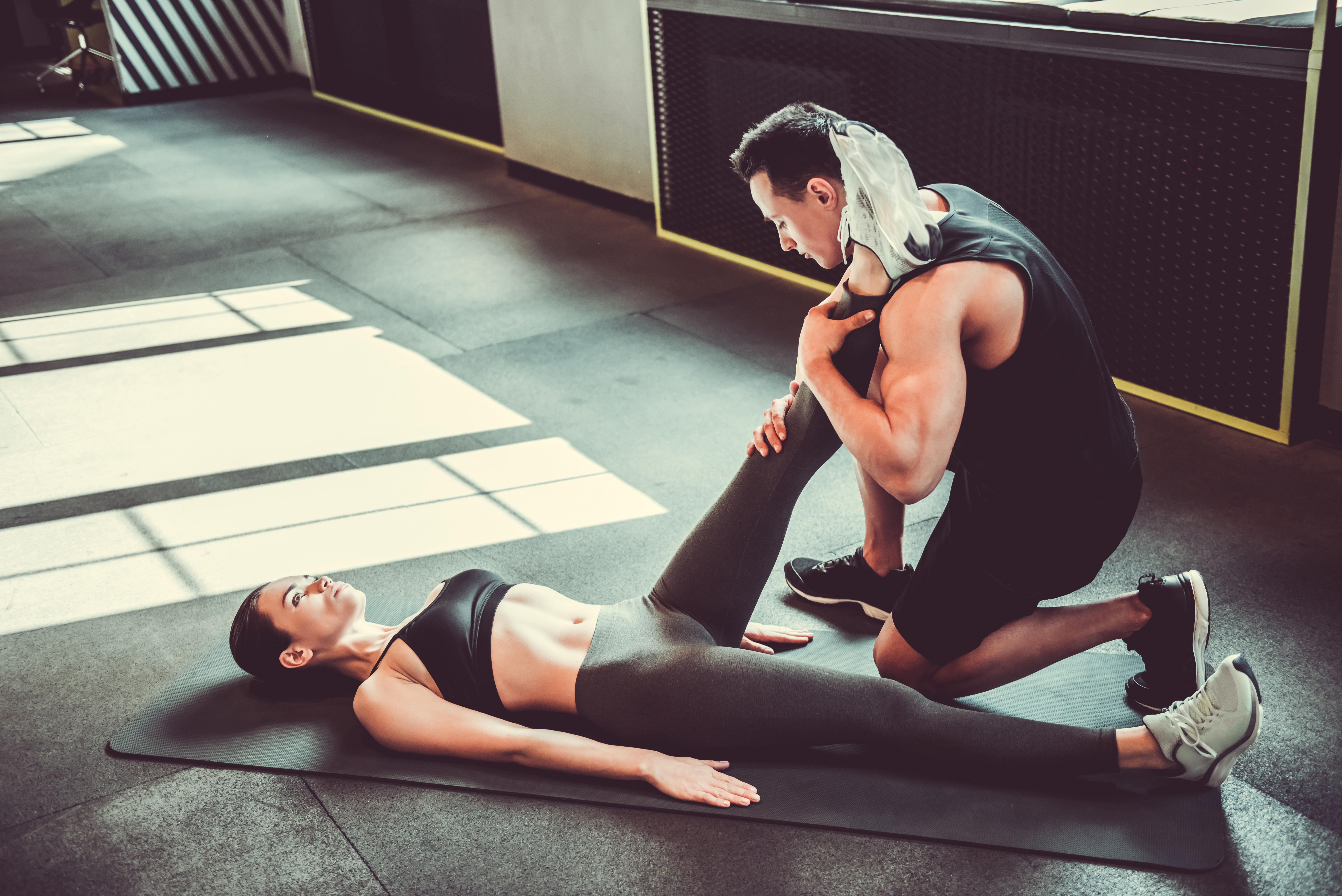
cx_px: 671
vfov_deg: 30.5
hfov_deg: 44.5
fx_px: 1641
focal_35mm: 44
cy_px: 448
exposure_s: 1/200
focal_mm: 44
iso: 800
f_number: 2.8
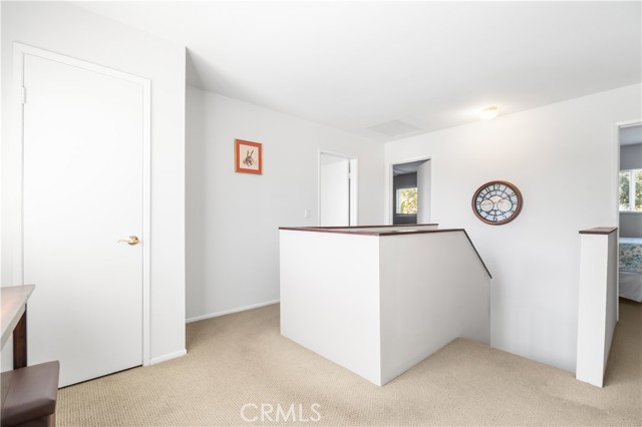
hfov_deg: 100.4
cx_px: 321
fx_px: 267
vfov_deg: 77.3
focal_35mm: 15
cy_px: 214
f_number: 7.1
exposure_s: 1/5
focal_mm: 10
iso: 100
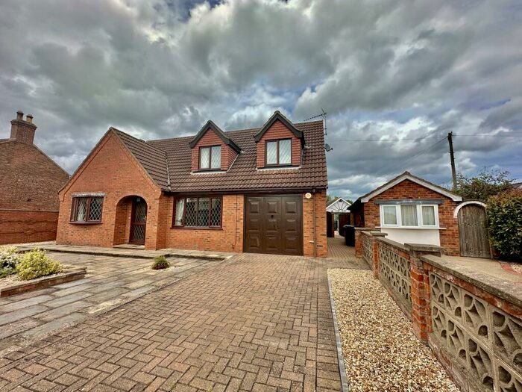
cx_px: 261
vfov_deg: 85.7
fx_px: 211
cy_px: 196
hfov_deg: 102.1
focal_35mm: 14
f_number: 2.2
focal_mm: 2.22
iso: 40
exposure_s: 1/1531
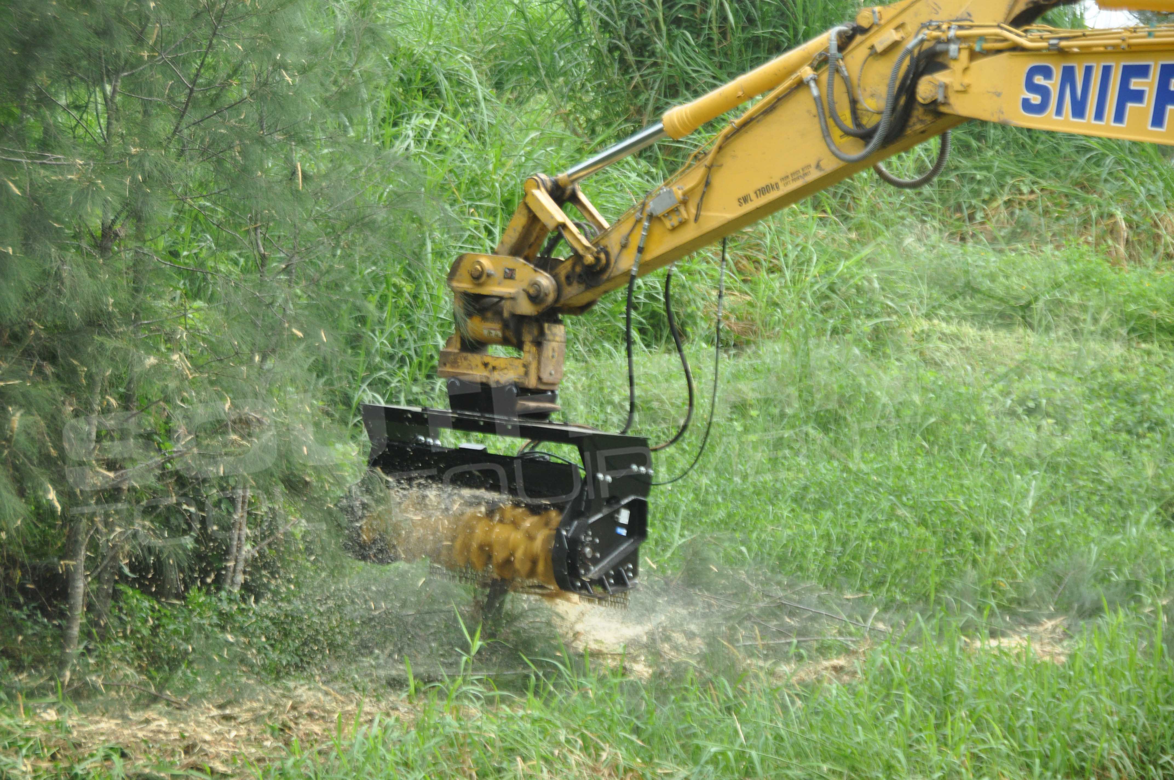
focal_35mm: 135
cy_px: 390
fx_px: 4397
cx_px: 587
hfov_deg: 15.2
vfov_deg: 10.1
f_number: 6.3
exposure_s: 1/640
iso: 640
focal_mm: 90
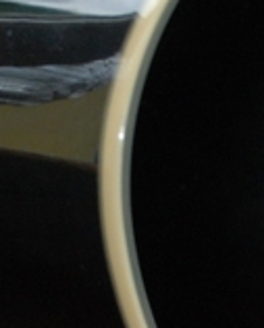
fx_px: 2429
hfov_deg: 6.2
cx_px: 362
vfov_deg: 7.7
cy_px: 326
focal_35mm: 249
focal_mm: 35
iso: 400
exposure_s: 1/60
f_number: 4.5
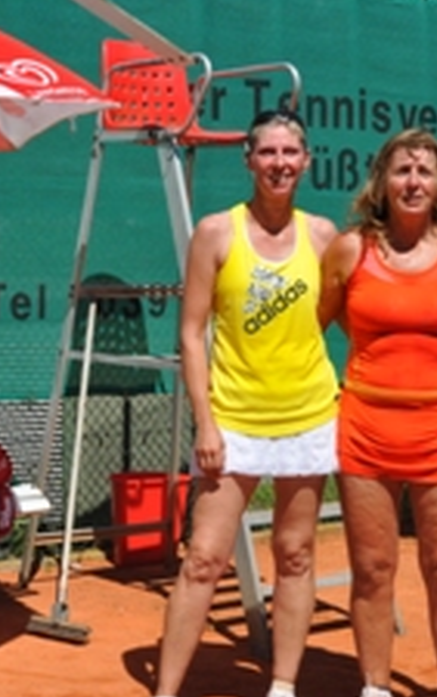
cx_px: 124
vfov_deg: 24.3
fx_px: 1617
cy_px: 397
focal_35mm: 85
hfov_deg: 15.3
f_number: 11
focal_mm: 28
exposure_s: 1/500
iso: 200
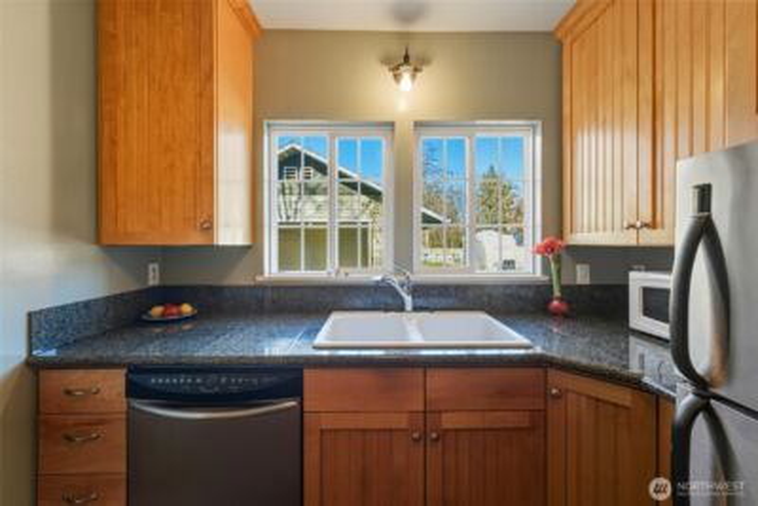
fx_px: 295
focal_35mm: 14
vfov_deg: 81.3
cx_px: 379
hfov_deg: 104.2
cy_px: 253
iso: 400
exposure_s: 1/320
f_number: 9
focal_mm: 14
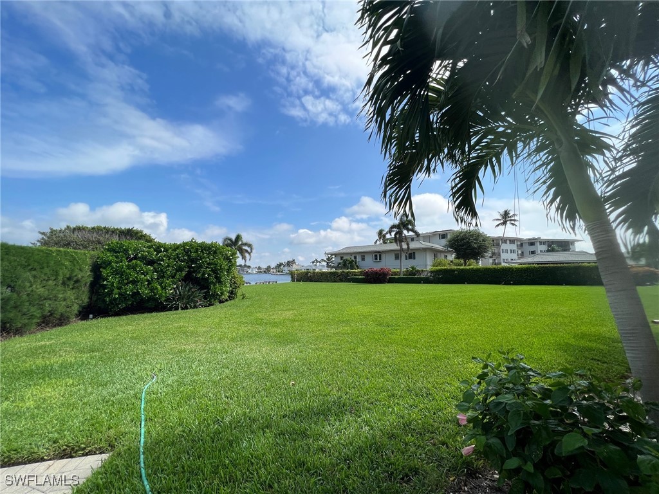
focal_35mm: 13
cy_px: 247
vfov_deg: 89.9
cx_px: 330
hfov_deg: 106.2
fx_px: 247
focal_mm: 1.57
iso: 32
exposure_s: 1/2096
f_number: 1.8
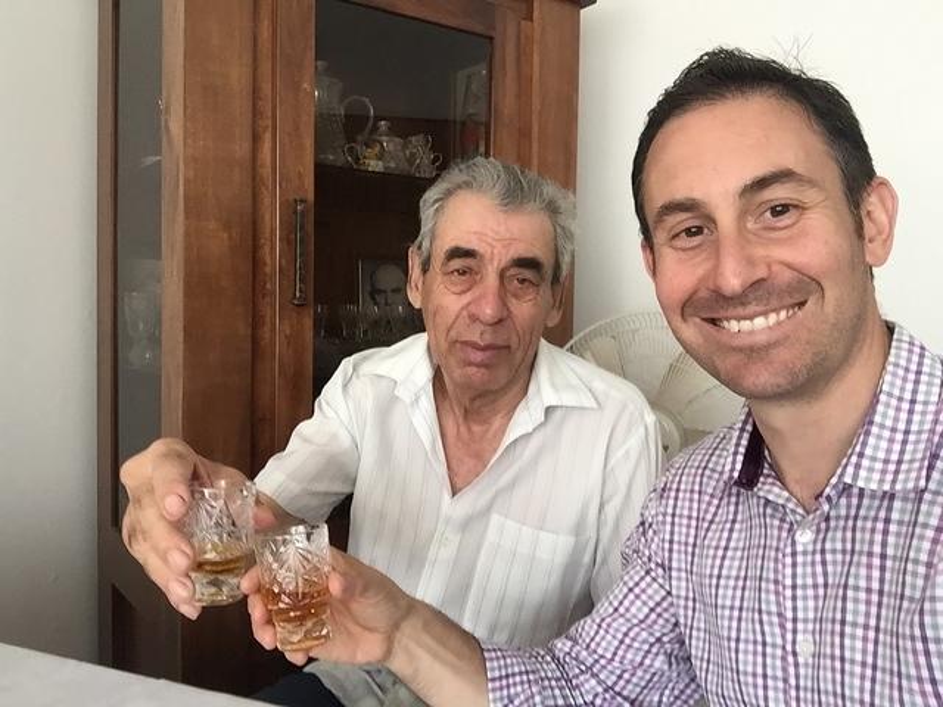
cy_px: 354
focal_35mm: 31
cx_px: 472
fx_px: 844
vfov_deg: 45.4
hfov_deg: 58.4
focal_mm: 2.65
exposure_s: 1/33
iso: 50
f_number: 2.2
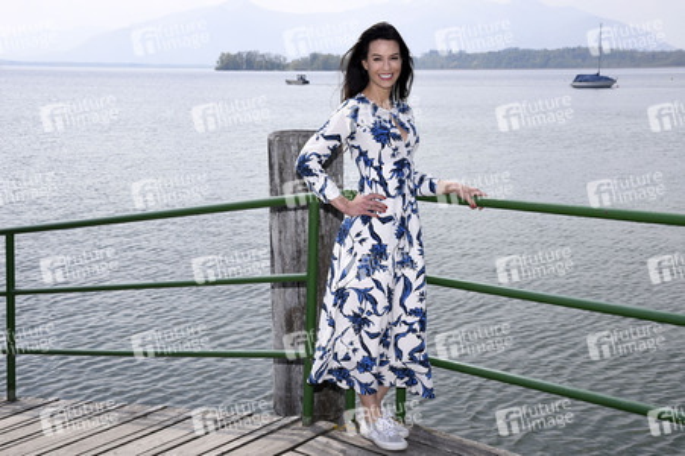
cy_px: 228
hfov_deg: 42.8
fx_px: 875
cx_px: 342
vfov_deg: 29.2
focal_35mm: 46
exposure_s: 1/160
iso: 250
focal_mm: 46
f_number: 14
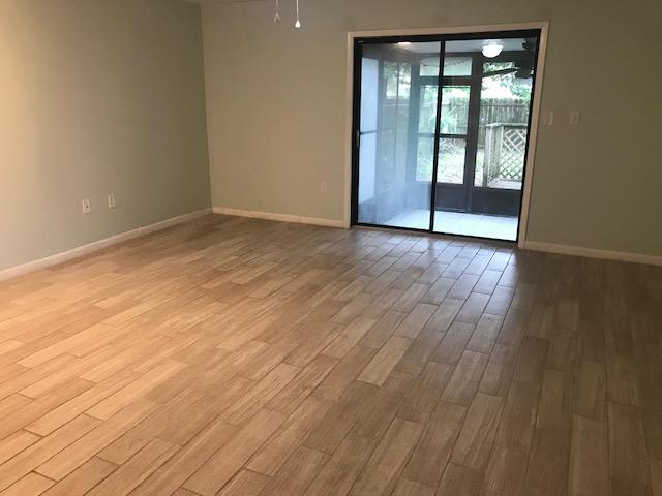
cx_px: 331
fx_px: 535
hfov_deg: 63.4
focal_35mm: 28
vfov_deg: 49.7
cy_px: 248
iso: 50
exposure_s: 1/15
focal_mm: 3.99
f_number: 1.8
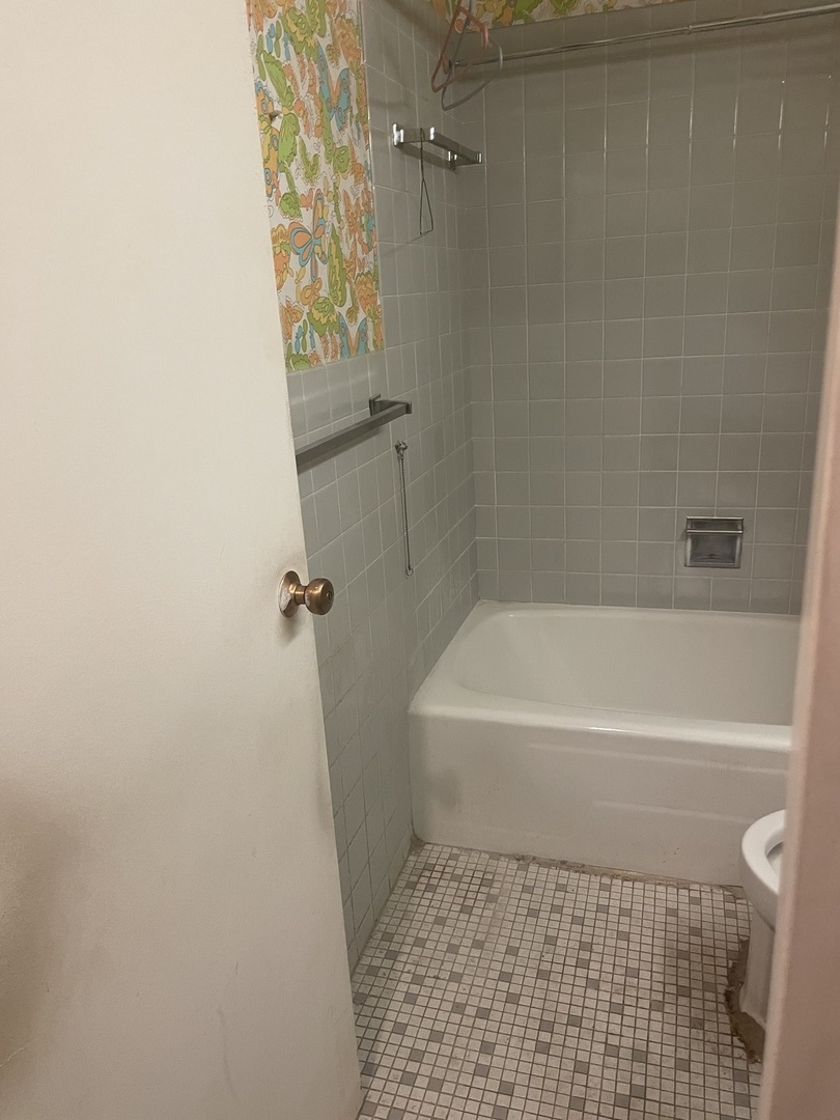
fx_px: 841
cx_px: 420
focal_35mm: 26
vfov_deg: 67.3
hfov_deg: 53.1
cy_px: 560
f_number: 1.6
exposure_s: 1/60
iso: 200
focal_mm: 4.2
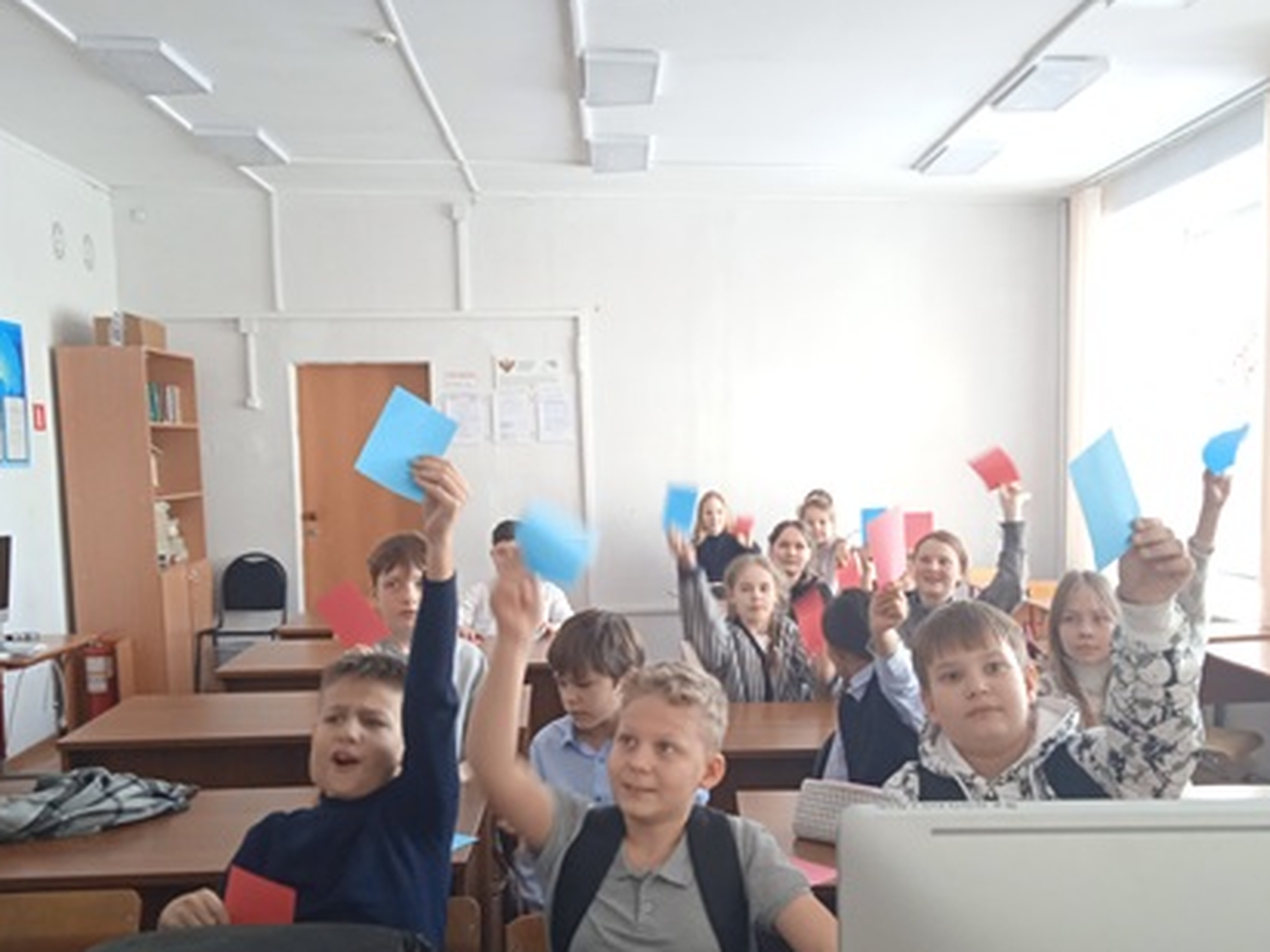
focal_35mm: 34
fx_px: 1247
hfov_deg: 53.9
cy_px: 565
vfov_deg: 41.6
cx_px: 694
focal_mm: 3.43
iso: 396
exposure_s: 1/33.3
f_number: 2.2
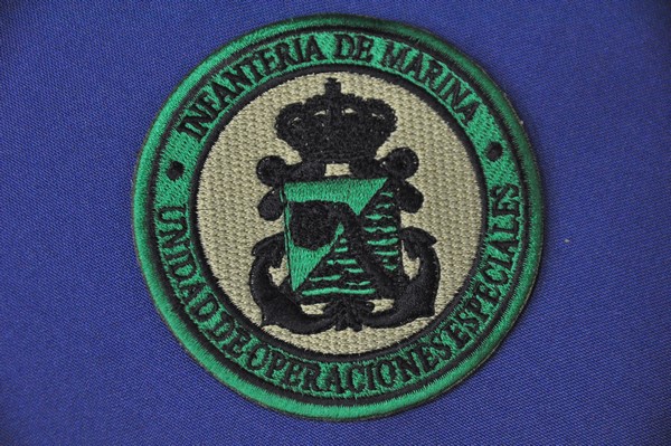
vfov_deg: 9.6
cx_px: 336
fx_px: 2654
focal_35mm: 142
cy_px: 223
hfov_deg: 14.4
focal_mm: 95
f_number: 5.3
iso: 3200
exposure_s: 1/60
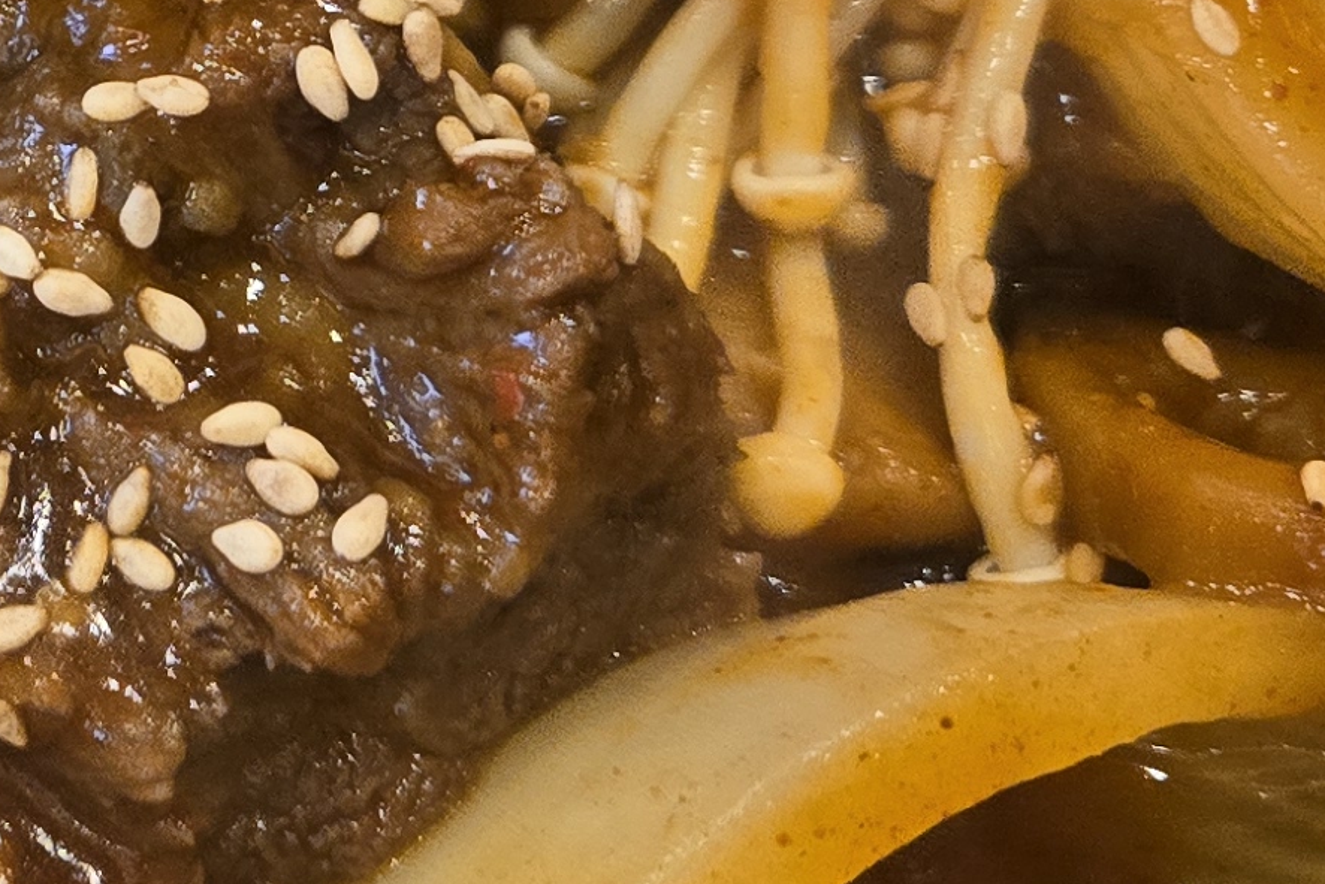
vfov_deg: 12.3
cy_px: -232
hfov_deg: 17.5
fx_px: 3975
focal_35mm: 108
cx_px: -499
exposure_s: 1/120
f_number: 1.8
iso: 200
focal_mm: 5.4
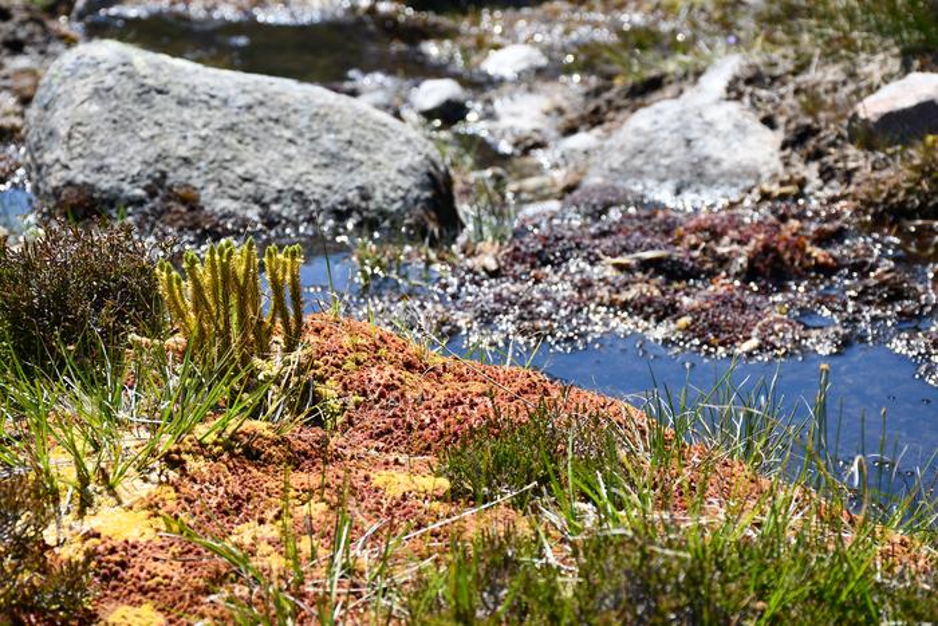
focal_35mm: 90
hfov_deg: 22.6
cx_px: 469
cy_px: 313
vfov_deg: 15.2
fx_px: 2345
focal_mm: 60
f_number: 8
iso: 125
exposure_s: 1/250
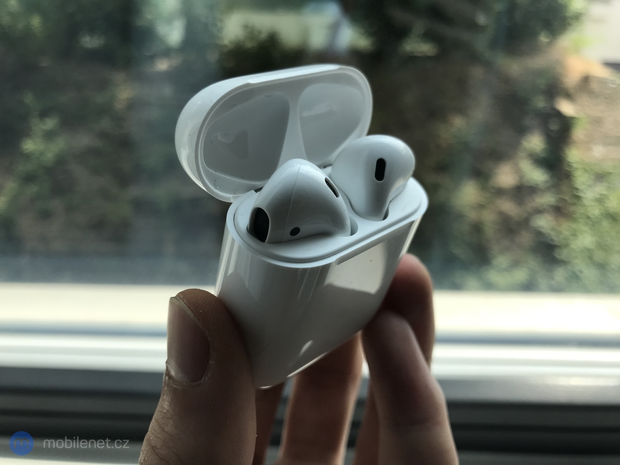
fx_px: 502
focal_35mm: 28
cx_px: 310
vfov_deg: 49.7
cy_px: 232
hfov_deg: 63.4
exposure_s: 1/694
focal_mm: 3.99
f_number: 1.8
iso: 20
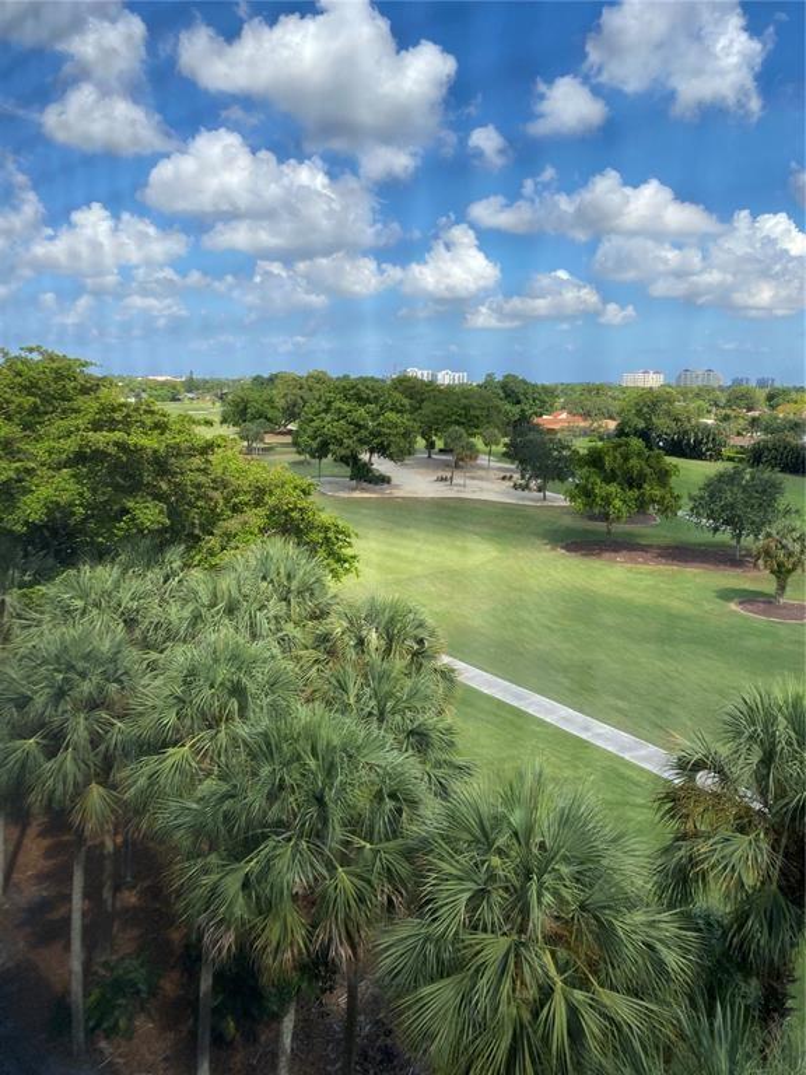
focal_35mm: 26
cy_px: 538
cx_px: 403
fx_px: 807
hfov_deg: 53.1
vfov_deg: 67.3
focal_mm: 4.25
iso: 32
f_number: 1.8
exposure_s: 1/1464
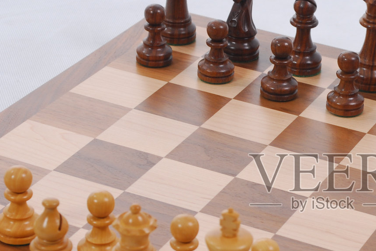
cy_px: 183
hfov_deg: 15.2
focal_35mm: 134
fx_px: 1399
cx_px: 322
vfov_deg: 10.2
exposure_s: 1/200
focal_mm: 48
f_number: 8
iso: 200
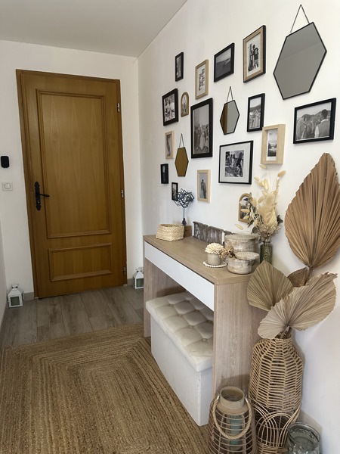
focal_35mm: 24
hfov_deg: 56.8
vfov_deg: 71.6
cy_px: 227
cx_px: 170
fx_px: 314
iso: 500
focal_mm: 6.86
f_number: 1.78
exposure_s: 1/60
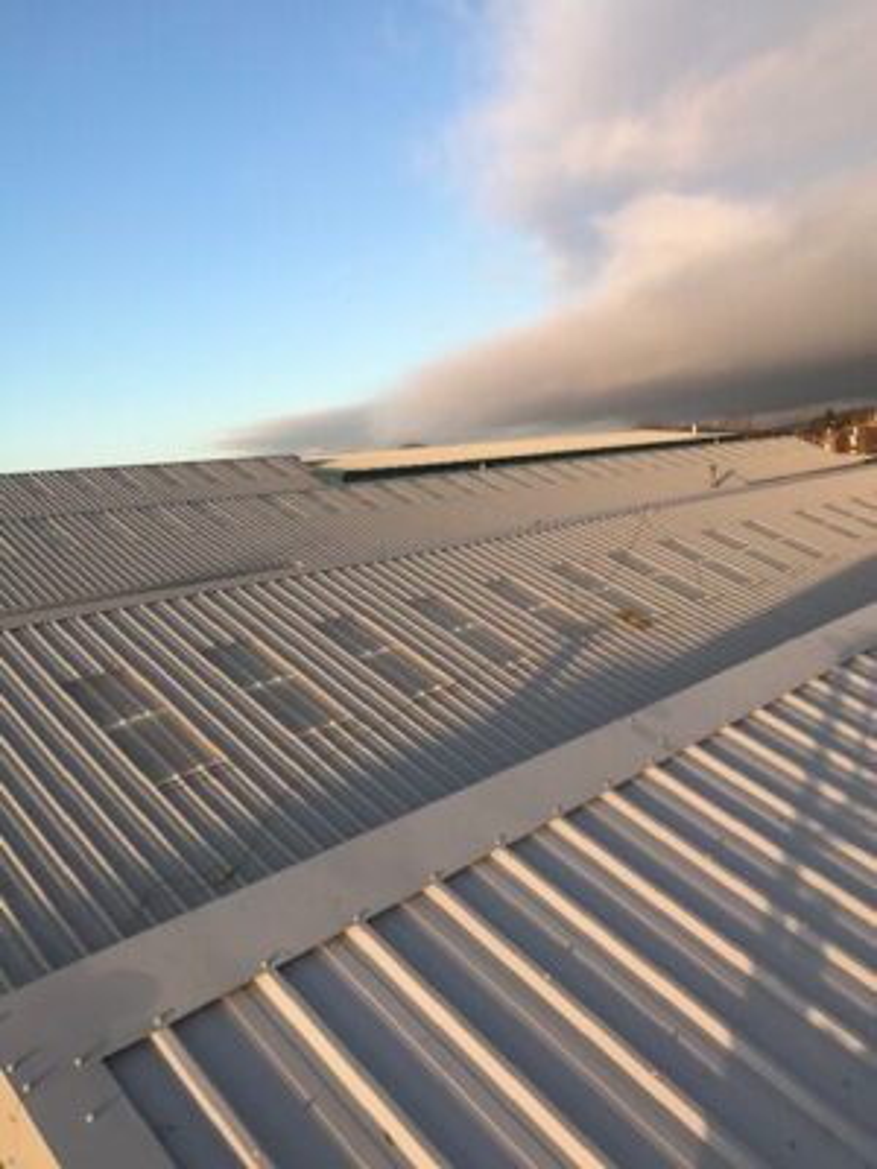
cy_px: 584
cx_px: 438
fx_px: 946
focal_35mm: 28
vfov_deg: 63.4
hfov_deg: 49.7
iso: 20
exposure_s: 1/879
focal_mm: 3.99
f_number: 1.8
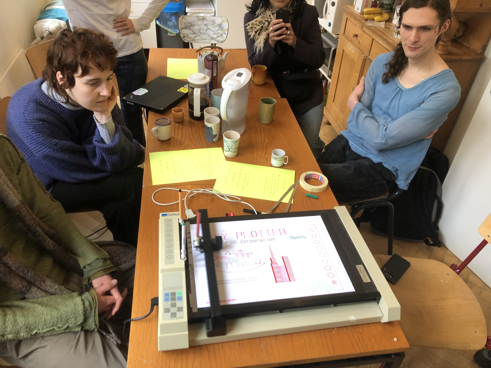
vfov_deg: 49.7
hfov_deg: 63.4
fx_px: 397
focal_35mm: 28
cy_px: 184
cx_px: 246
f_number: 1.8
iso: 40
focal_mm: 3.99
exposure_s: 1/15
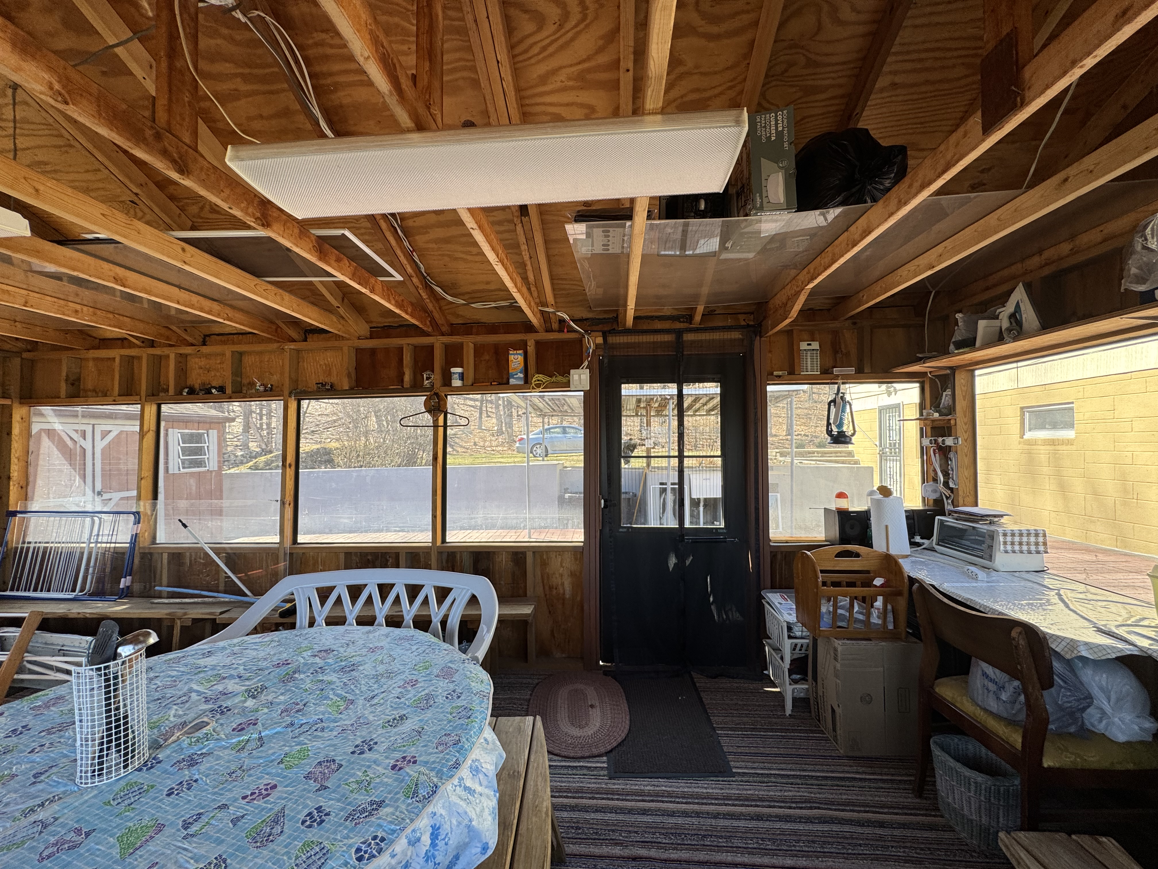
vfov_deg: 85.7
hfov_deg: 102.1
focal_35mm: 14
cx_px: 579
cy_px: 434
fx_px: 468
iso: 40
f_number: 2.2
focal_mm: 2.22
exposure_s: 1/99
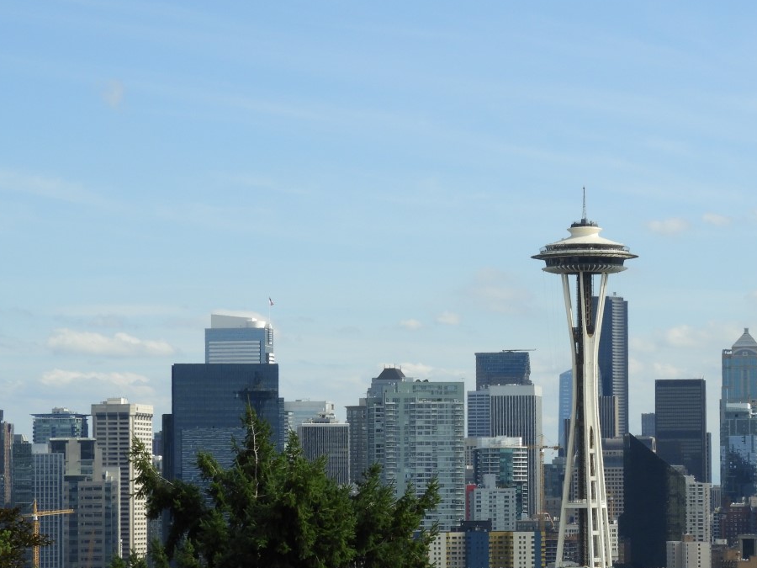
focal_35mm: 152
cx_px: 500
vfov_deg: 9.8
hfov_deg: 13.0
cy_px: 362
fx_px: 3324
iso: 100
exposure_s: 1/800
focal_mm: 17
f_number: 4.8
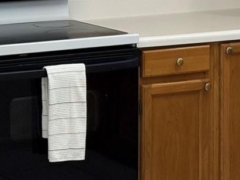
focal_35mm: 187
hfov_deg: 10.6
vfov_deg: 7.9
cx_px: 109
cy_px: -29
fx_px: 1296
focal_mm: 6.76
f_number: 1.78
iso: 125
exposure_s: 1/120
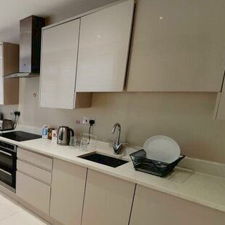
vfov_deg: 59.6
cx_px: -2
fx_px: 191
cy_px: 149
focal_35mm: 26
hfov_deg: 49.3
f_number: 2.2
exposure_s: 1/50
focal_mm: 1.8
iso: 125
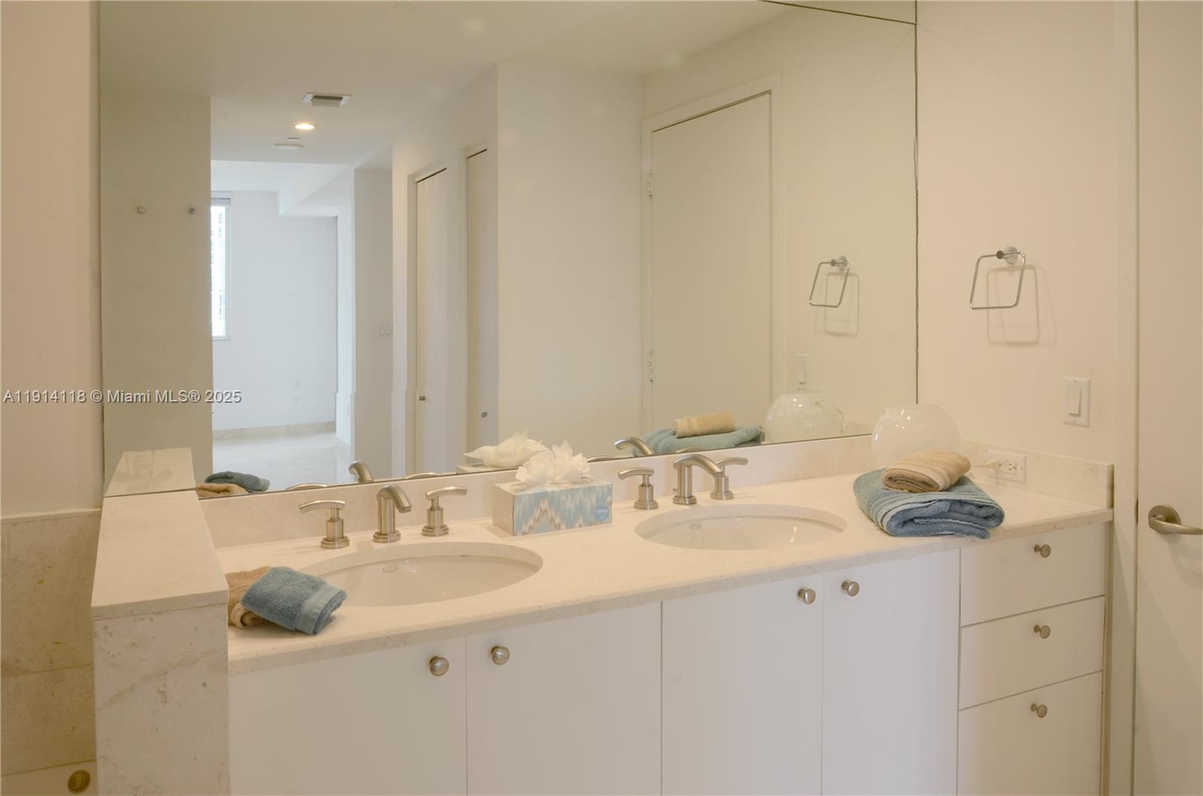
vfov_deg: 47.7
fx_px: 900
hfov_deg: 67.5
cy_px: 398
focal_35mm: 27
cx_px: 602
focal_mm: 18
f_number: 16
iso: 100
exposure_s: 1
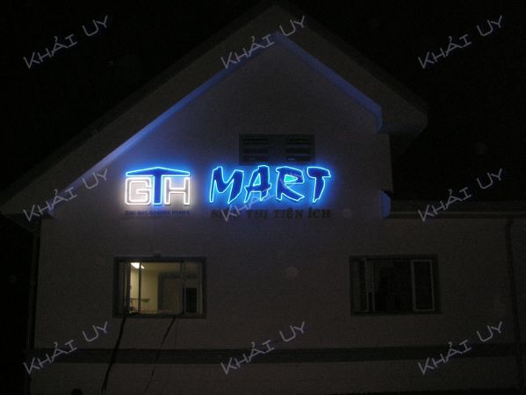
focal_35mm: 38
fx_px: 578
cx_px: 263
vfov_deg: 37.8
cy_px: 198
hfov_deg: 49.0
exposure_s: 1/45
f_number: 3.3
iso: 160
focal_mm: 6.3
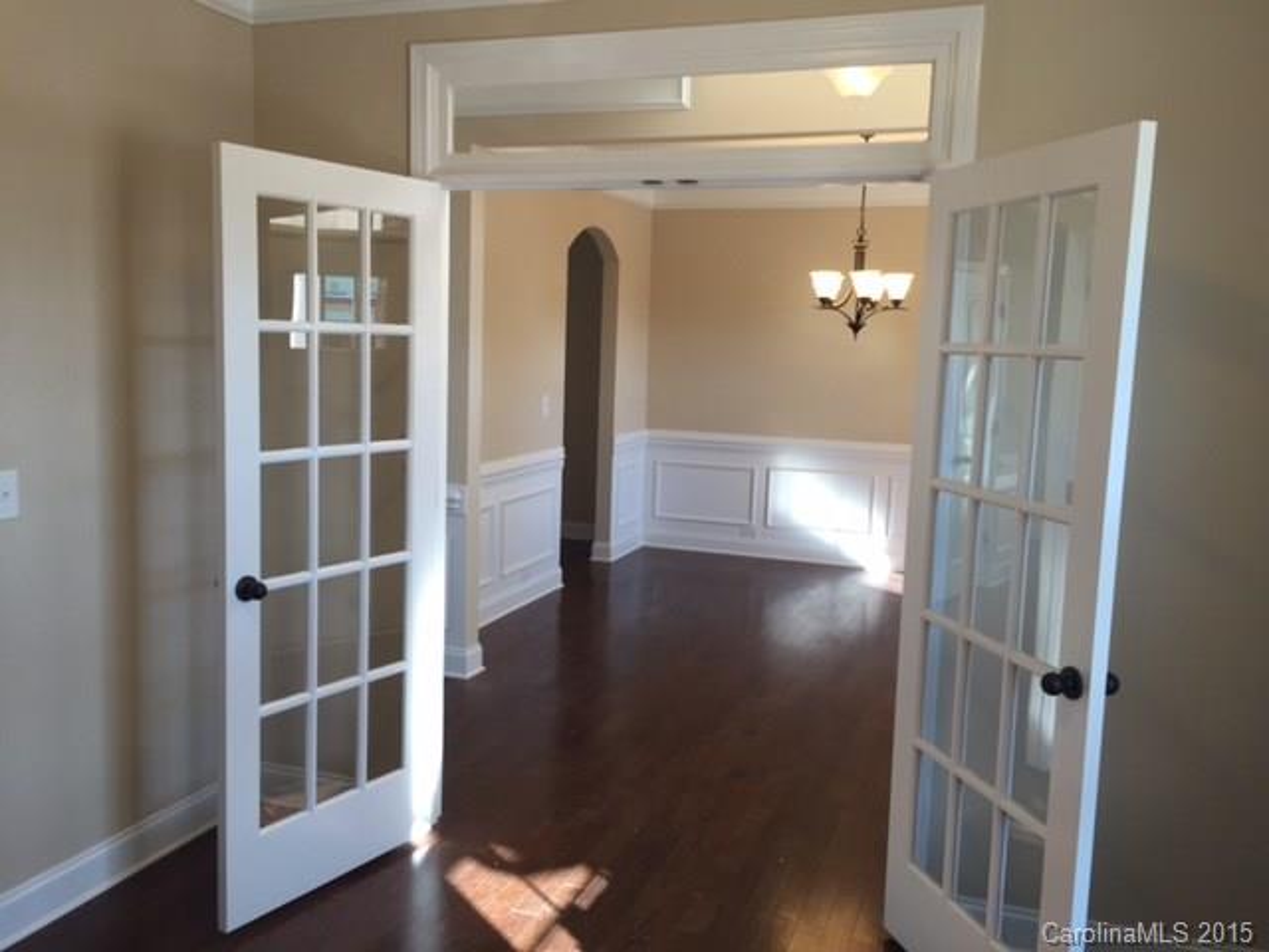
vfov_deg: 48.2
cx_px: 634
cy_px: 476
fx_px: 1063
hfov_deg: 61.7
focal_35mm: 29
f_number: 2.2
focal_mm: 4.15
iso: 40
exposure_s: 1/60
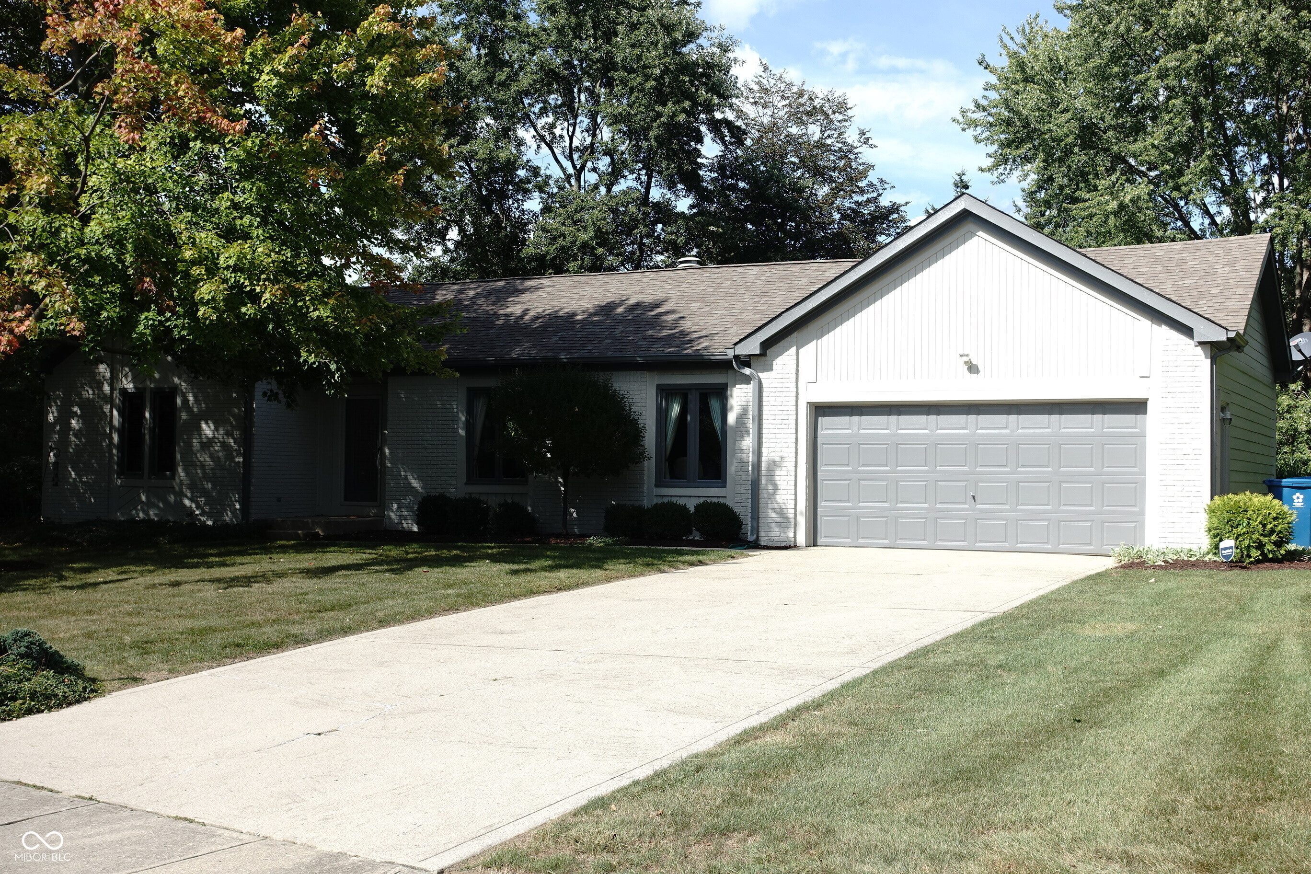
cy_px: 437
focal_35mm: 43
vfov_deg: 31.2
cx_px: 656
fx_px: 1566
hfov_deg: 45.4
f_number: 4
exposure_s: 1/800
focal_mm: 15.74
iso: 125
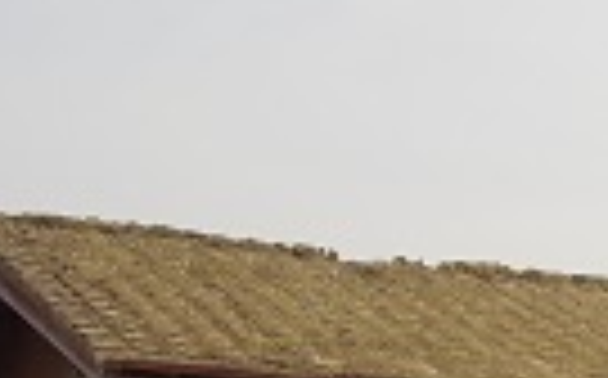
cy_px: 524
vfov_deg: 7.6
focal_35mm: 169
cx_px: 977
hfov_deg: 11.7
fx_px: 2797
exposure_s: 1/200
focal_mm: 7.8
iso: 100
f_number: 3.9
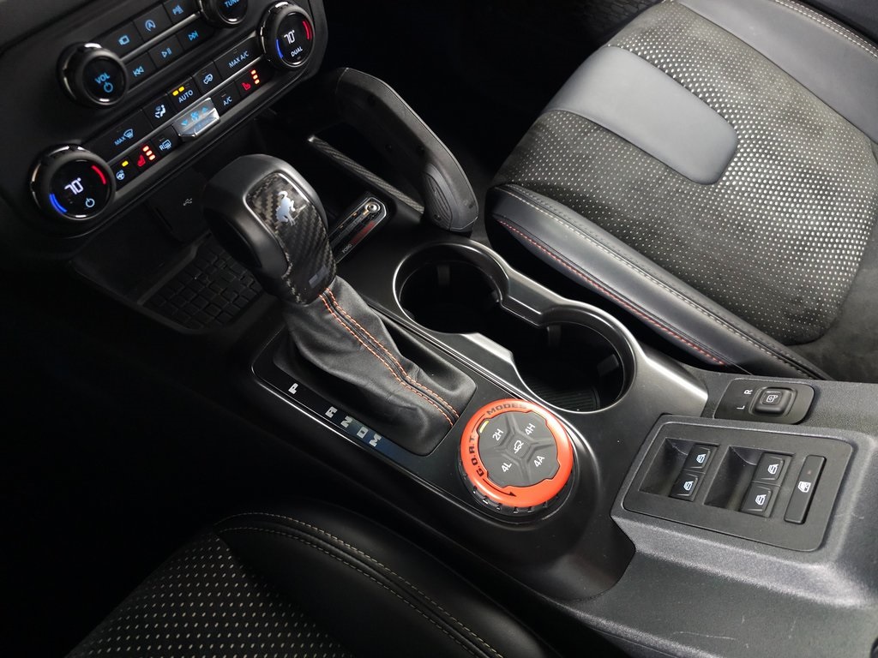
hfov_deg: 73.9
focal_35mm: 23
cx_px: 439
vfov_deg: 58.9
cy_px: 329
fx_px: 583
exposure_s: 1/24
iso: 500
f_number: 1.7
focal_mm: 6.3
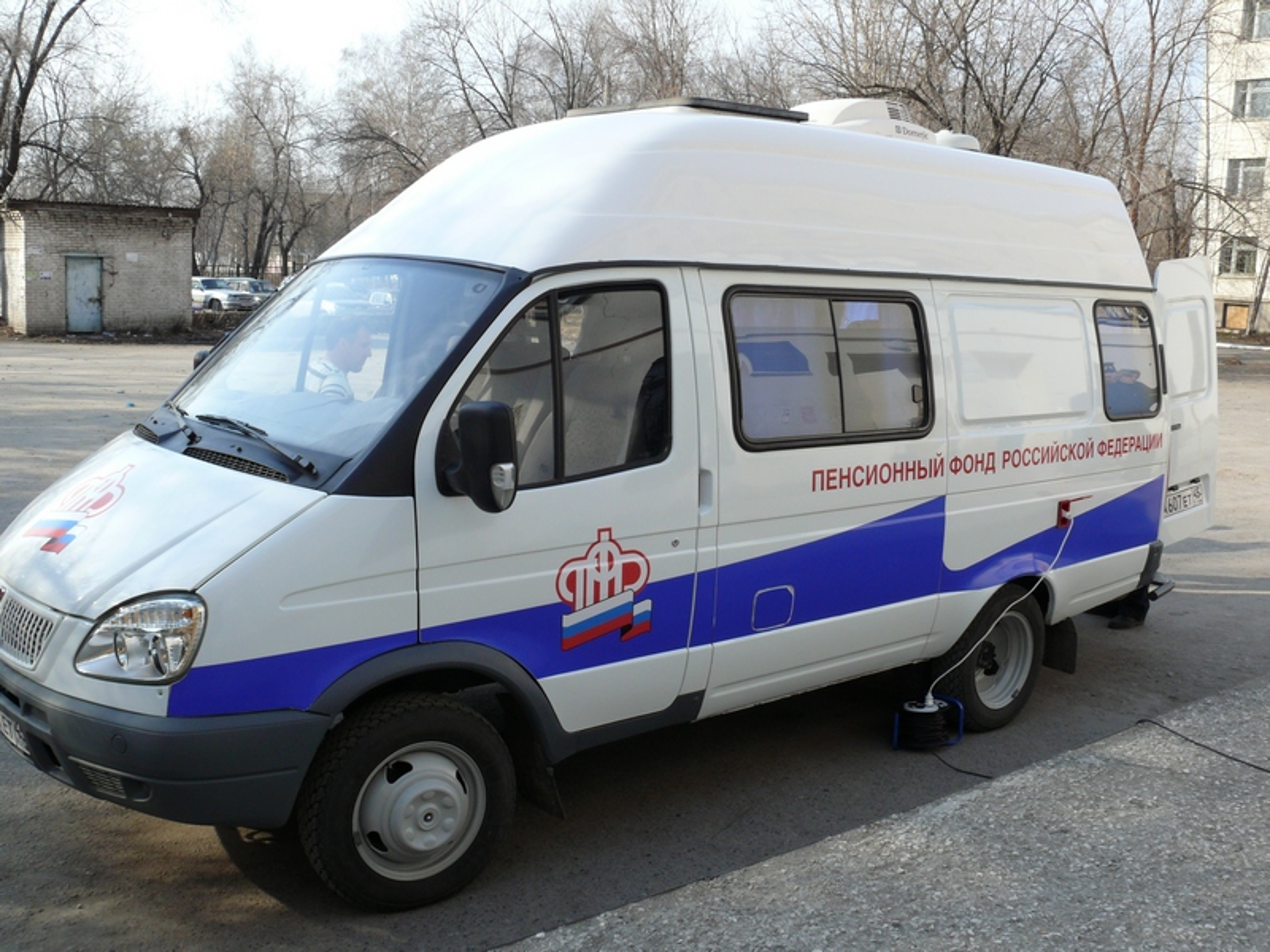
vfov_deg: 40.7
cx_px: 635
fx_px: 1284
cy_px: 476
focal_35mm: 35
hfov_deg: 52.6
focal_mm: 7.4
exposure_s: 1/200
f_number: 5.6
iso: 100
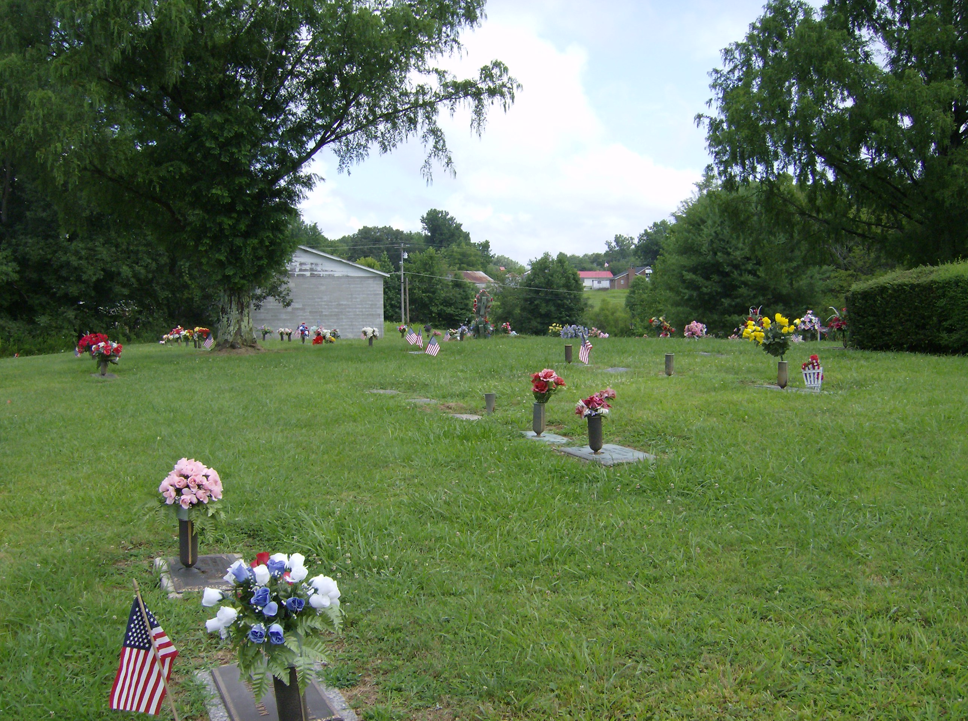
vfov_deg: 39.5
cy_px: 360
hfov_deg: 51.5
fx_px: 1004
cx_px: 484
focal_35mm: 36
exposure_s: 1/345
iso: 100
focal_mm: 6
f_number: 4.7
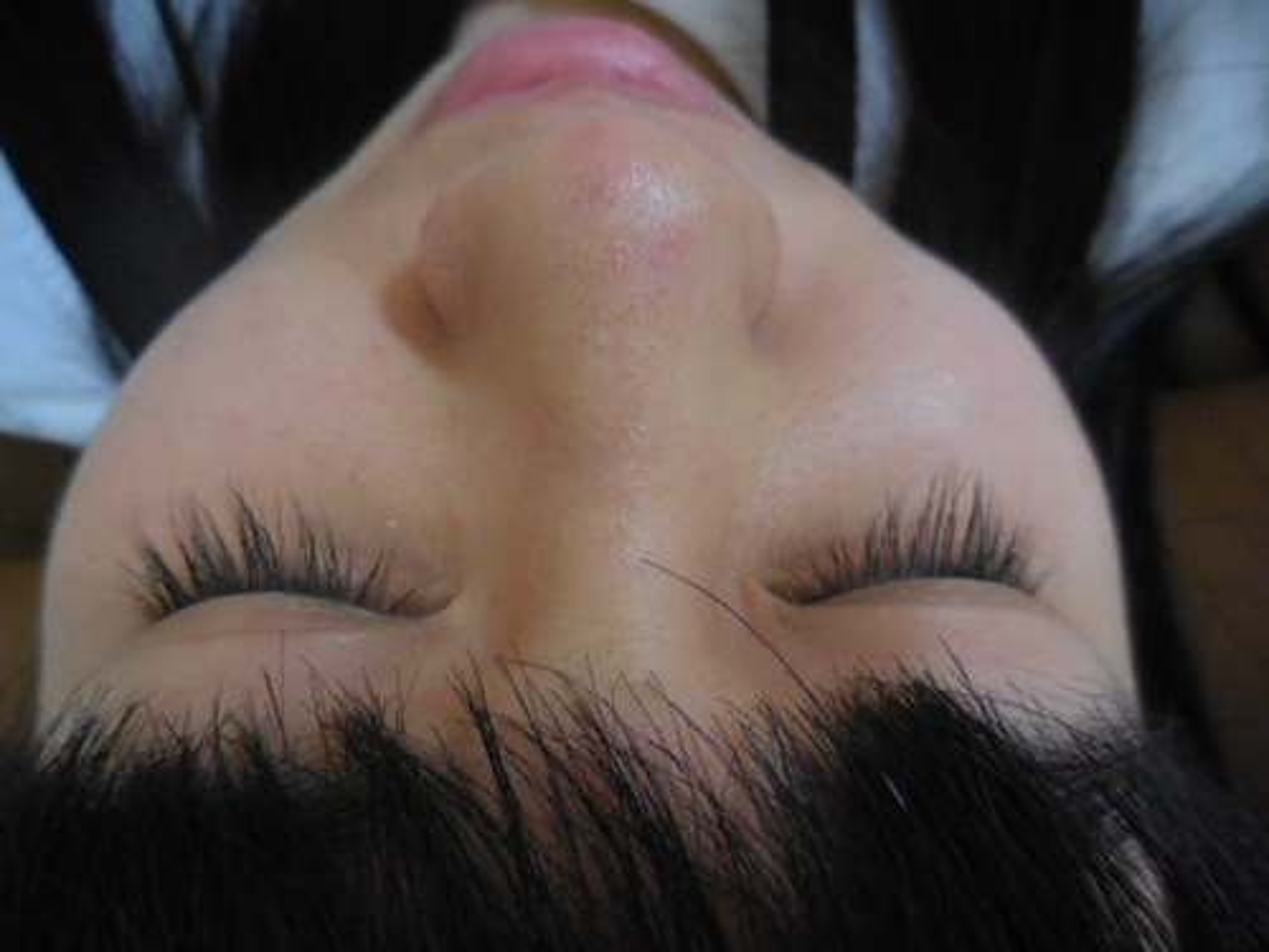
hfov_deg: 69.4
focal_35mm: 25
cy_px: 476
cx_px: 634
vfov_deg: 54.9
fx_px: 916
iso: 800
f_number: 3.3
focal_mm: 4.5
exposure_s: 1/40
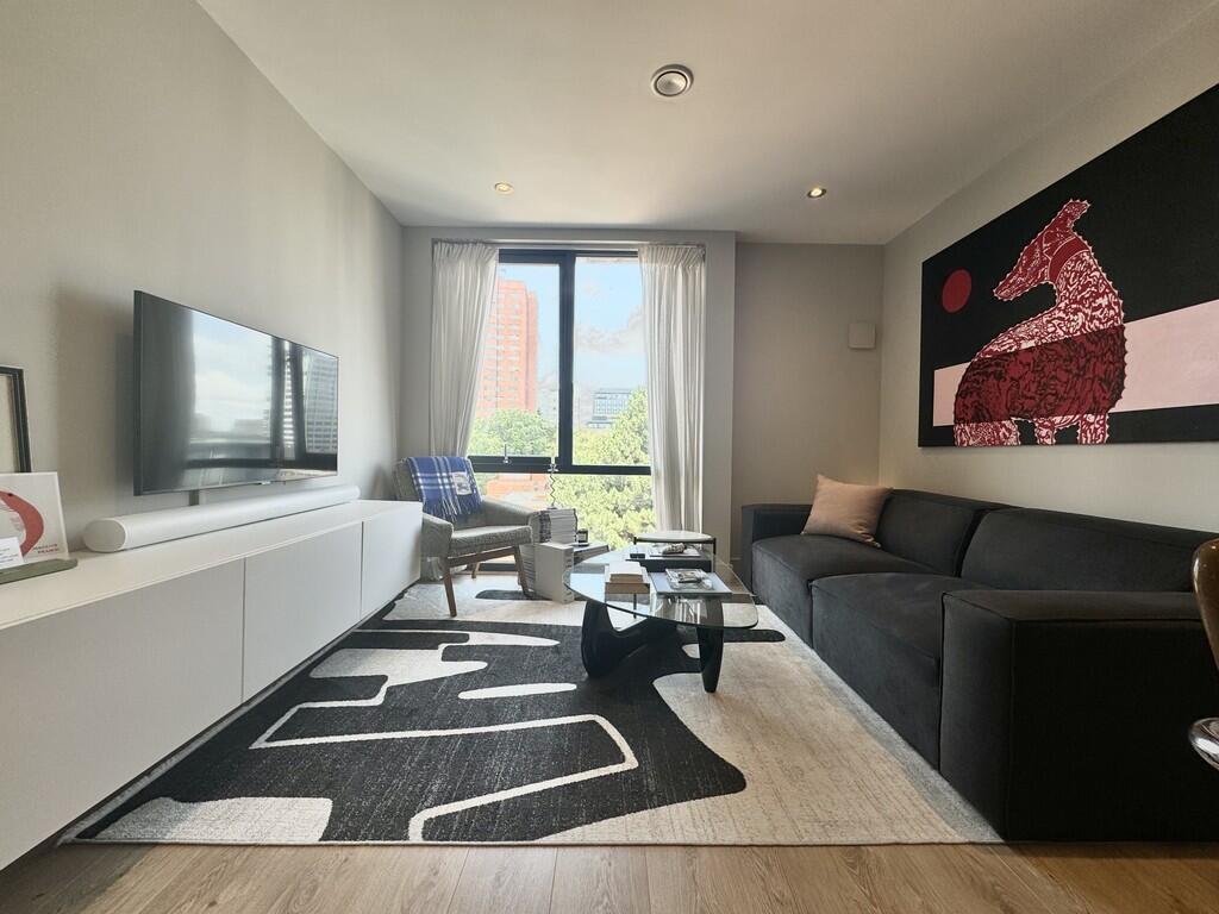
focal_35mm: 14
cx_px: 610
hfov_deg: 102.1
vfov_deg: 85.7
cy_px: 457
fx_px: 493
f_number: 2.2
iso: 40
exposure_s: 1/167
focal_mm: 2.22
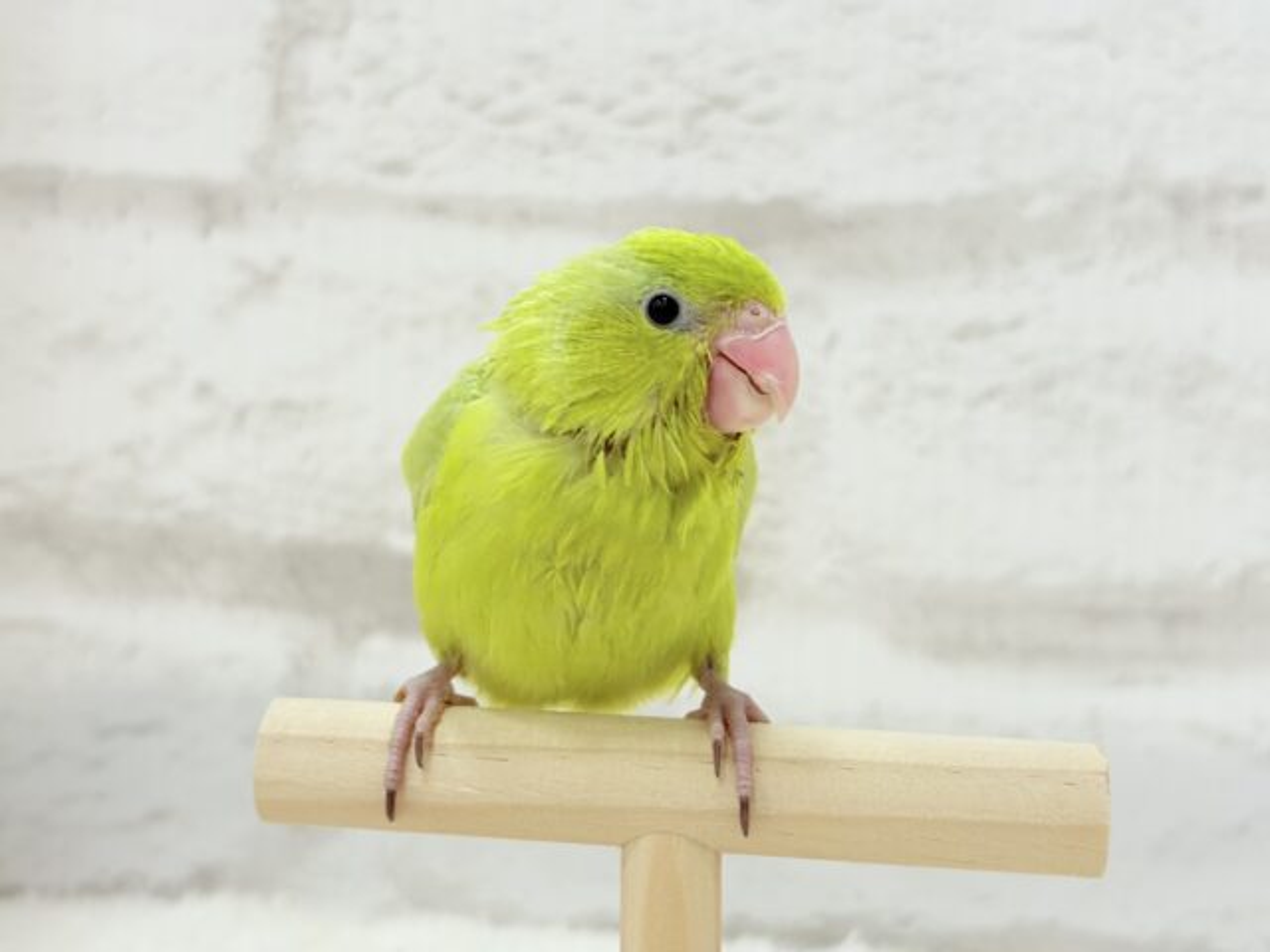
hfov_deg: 36.8
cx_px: 635
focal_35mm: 52
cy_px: 476
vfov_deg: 28.0
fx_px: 1908
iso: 40
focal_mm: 5.96
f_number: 1.6
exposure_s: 1/50
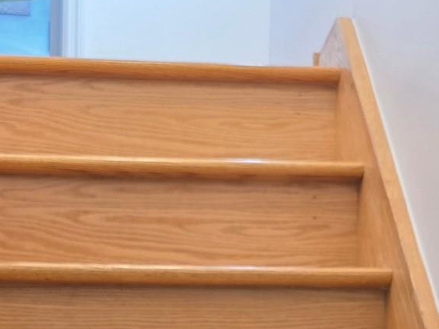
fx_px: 1053
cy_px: 560
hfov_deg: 23.6
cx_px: 206
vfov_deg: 15.6
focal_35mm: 83
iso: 160
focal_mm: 6.3
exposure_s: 1/120
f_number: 1.7
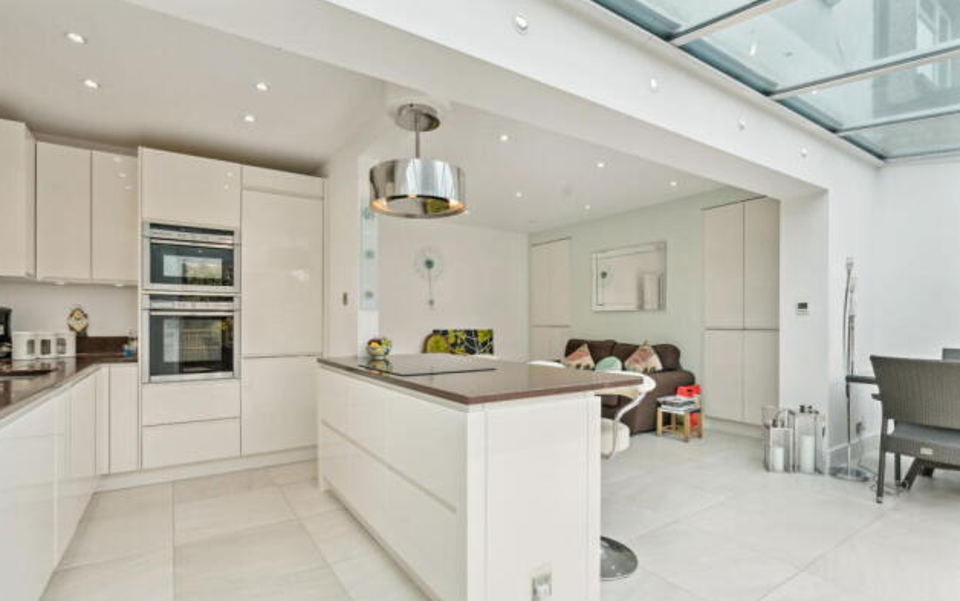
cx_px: 467
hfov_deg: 94.3
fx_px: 445
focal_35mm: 17
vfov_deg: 68.0
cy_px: 319
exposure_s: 1/125
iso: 400
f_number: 8
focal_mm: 16
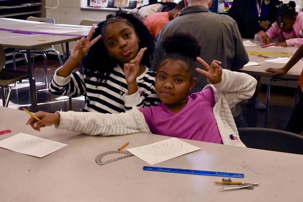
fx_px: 429
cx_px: 152
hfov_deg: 38.9
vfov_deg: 26.4
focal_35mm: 51
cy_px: 101
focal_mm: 51
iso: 5000
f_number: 16
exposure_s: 1/100
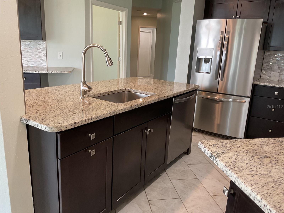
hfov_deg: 61.7
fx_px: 238
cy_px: 106
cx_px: 142
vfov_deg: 48.2
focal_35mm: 29
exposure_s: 1/60
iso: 80
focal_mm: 3
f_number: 1.8
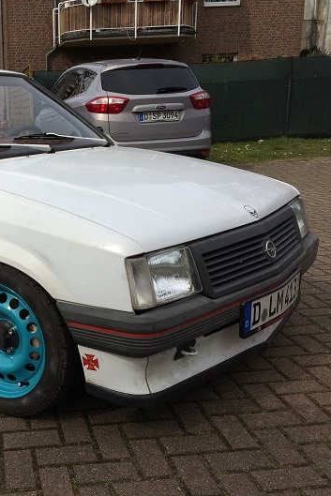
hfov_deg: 30.7
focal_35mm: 41
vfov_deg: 47.4
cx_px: 14
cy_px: 247
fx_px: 565
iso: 32
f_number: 2.2
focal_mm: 4.15
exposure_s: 1/3165
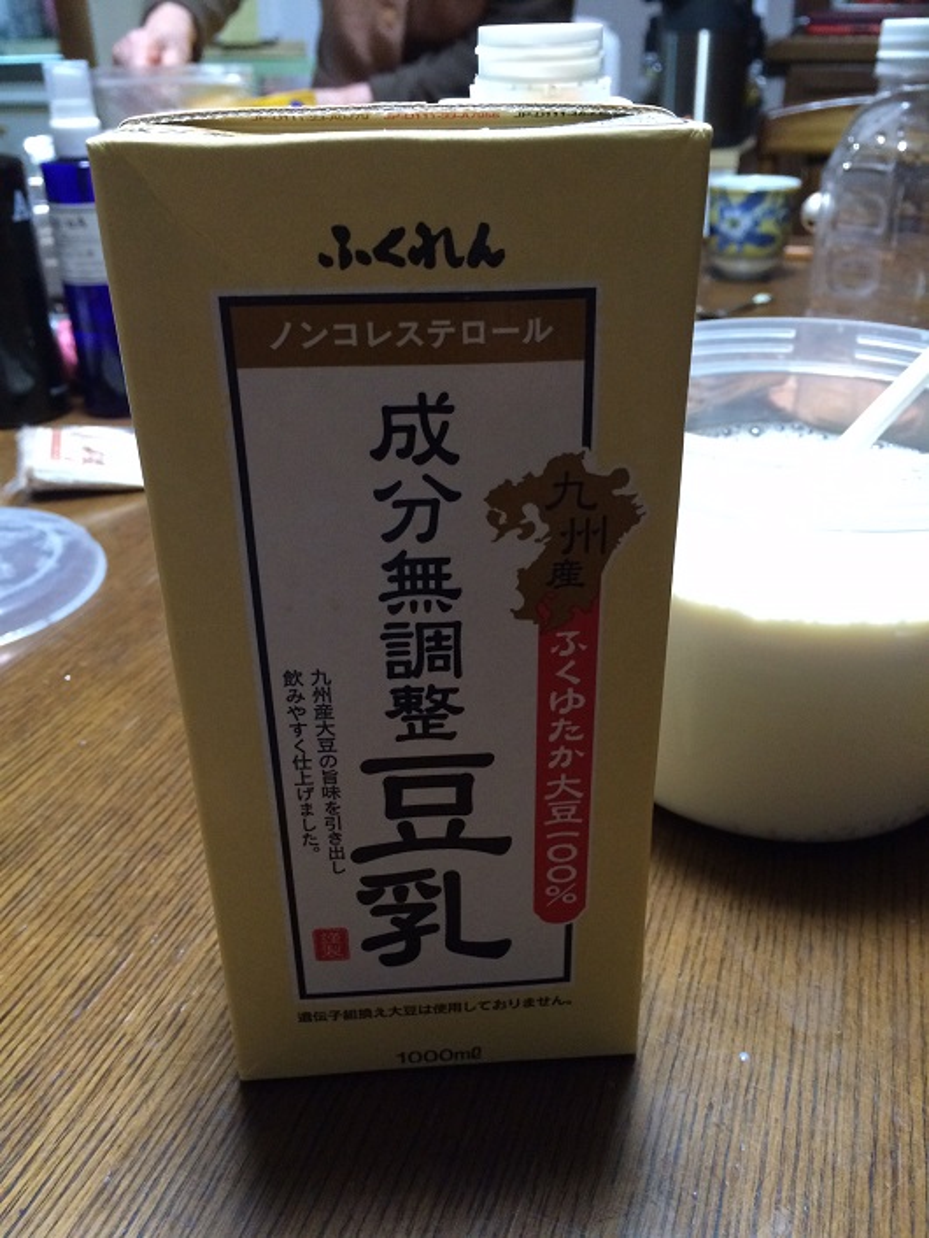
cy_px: 619
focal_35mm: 29
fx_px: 1037
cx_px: 464
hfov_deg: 48.3
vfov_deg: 61.6
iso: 200
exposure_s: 1/30
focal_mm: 4.15
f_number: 2.2
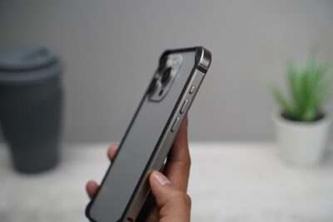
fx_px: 583
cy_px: 111
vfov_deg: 21.6
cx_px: 166
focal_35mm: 63
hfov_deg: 31.9
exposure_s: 1/160
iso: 1600
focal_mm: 63
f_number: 4
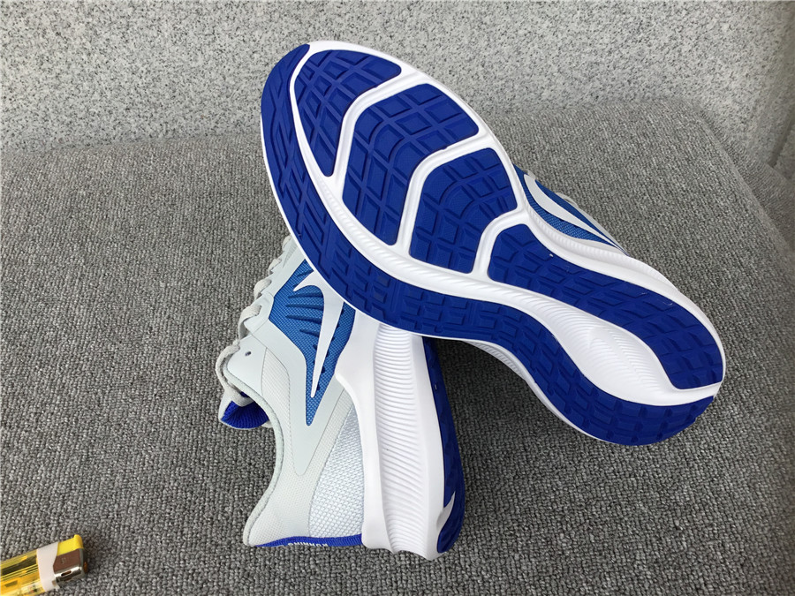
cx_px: 398
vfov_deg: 45.4
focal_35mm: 31
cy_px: 298
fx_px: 712
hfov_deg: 58.4
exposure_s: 1/184
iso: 25
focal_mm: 3.3
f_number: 2.4
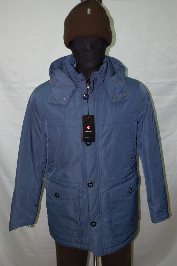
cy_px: 133
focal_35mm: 42
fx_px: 310
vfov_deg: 46.4
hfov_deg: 31.8
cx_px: 88
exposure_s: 1/60
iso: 400
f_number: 4.5
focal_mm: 28
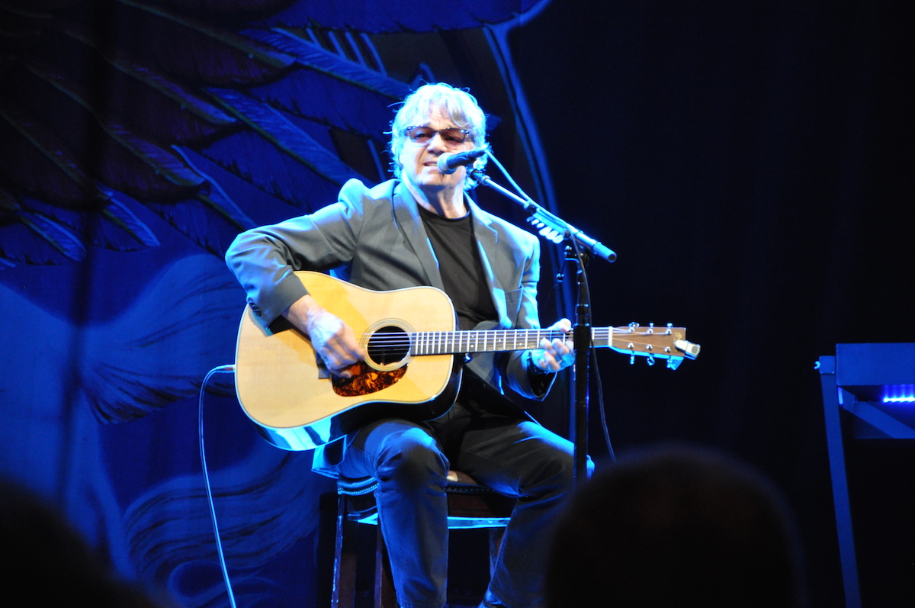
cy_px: 304
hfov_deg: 13.1
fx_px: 3998
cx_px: 458
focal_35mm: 158
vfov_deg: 8.7
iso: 1600
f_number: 5.6
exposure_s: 1/10
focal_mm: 105
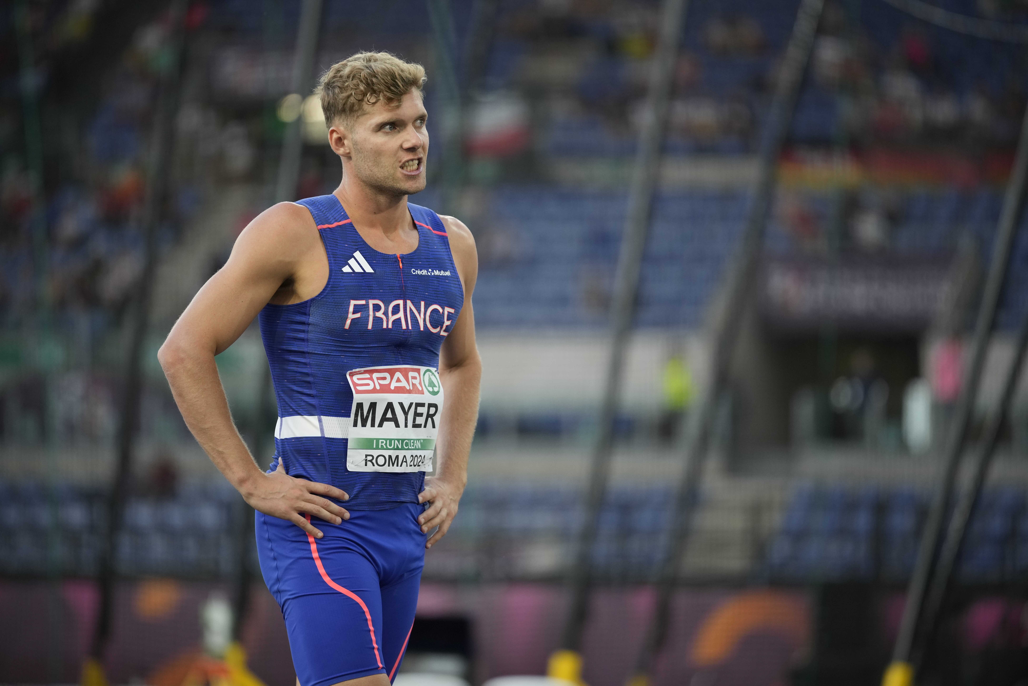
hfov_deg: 10.3
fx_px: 5711
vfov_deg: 6.9
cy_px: 343
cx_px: 514
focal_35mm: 200
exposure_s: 1/1250
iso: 1600
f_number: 2.8
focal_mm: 200
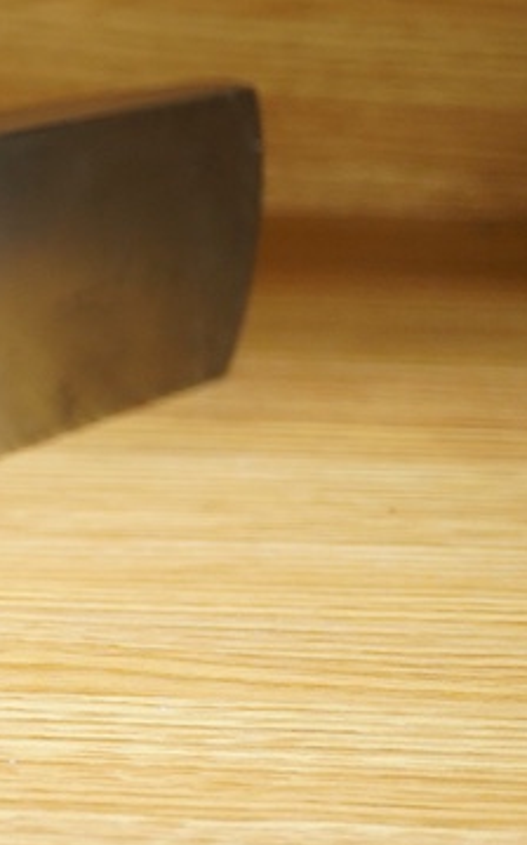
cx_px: -494
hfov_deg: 10.5
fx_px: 2646
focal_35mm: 115
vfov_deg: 18.1
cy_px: 325
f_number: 3.5
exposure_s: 1/125
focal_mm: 30
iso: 1250
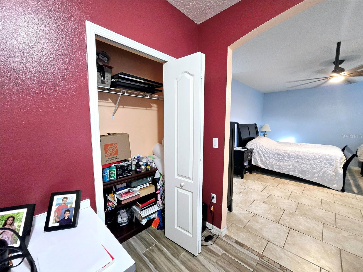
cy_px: 136
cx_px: 182
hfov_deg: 106.2
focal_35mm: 13
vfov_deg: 89.9
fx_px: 136
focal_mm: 2.2
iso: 640
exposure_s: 1/60.2
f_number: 2.2
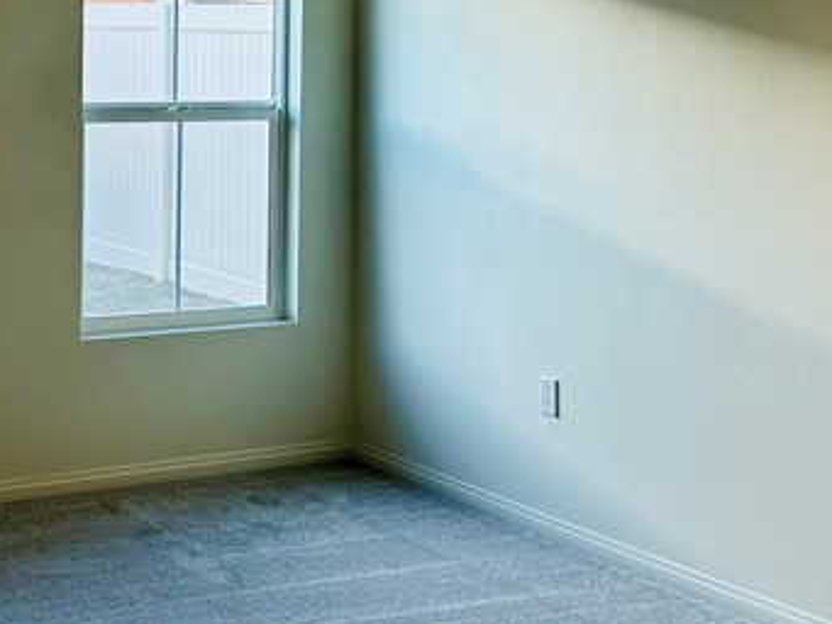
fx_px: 1731
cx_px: 71
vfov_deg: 20.0
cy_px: 54
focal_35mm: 72
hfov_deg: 26.1
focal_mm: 6.86
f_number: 1.78
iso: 80
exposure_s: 1/120
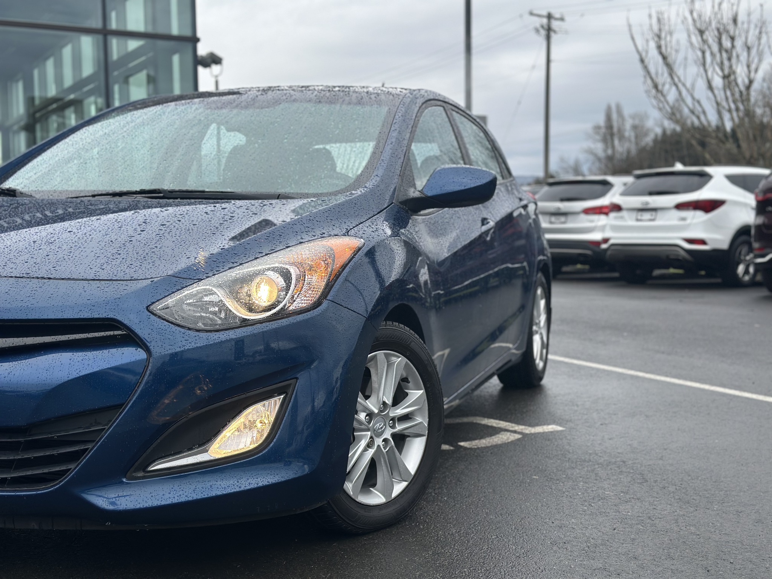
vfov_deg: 30.3
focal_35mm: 48
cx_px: 386
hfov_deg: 39.7
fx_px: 1070
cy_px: 290
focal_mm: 6.86
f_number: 1.78
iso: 80
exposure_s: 1/1041
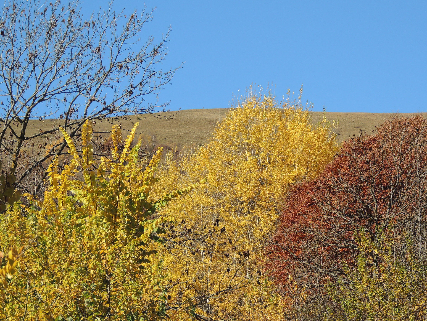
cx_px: 214
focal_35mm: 155
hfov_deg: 12.7
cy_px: 160
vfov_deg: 9.6
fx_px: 1912
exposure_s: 1/500
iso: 100
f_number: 4.4
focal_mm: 27.6
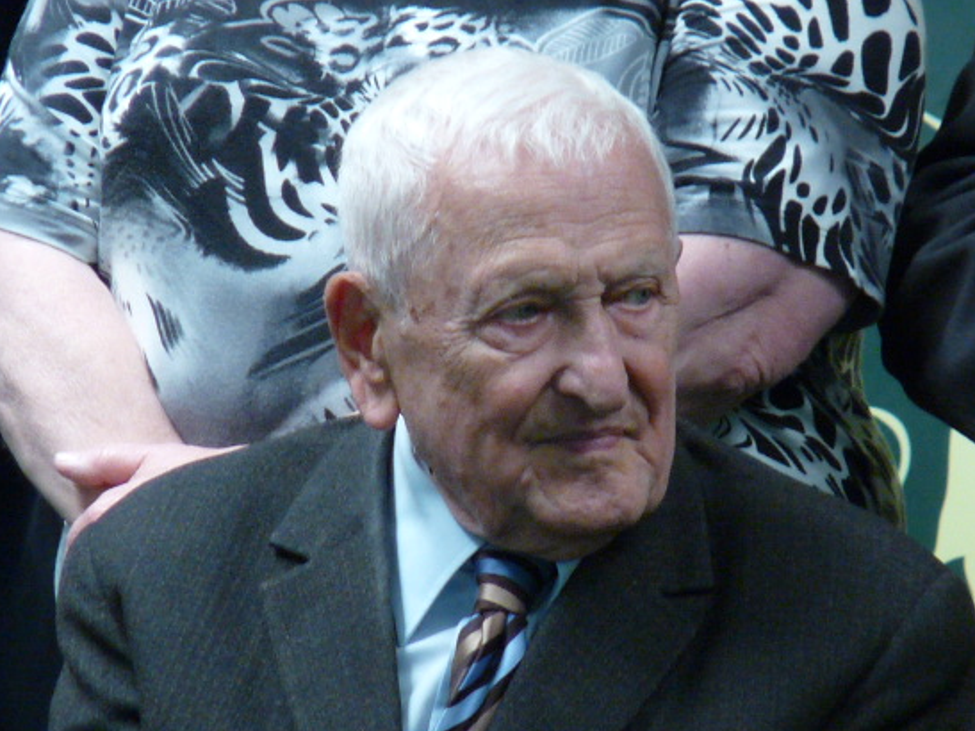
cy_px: 308
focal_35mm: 932
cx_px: 479
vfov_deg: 1.6
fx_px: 26245
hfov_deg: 2.1
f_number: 4.4
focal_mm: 81.6
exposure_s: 1/100
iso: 400
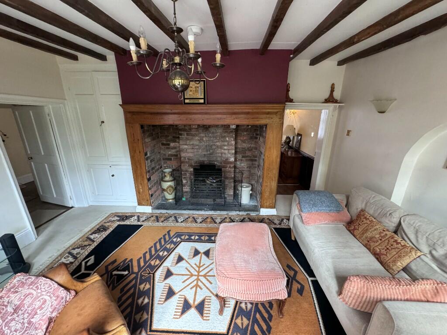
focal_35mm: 14
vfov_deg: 85.7
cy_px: 168
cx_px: 224
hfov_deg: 102.1
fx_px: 181
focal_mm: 2.22
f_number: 2.2
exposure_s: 1/60
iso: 400
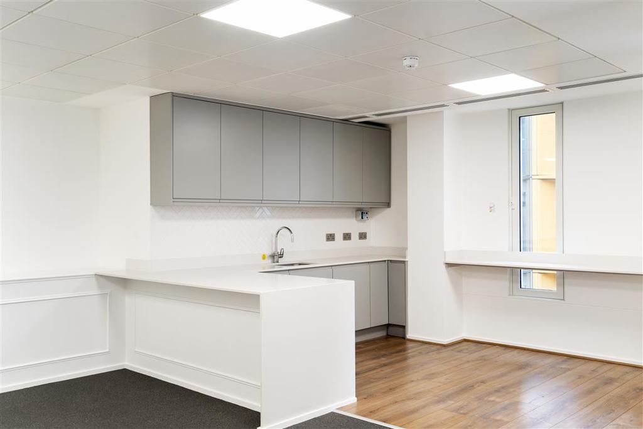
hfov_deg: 60.3
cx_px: 322
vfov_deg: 42.3
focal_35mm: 31
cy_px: 214
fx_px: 554
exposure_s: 1/8
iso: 500
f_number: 8
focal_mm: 31
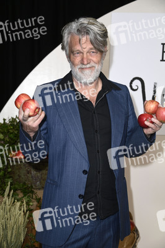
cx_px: 82
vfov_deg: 31.0
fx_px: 448
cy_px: 124
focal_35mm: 65
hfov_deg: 20.9
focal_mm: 65
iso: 500
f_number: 5
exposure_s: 1/250
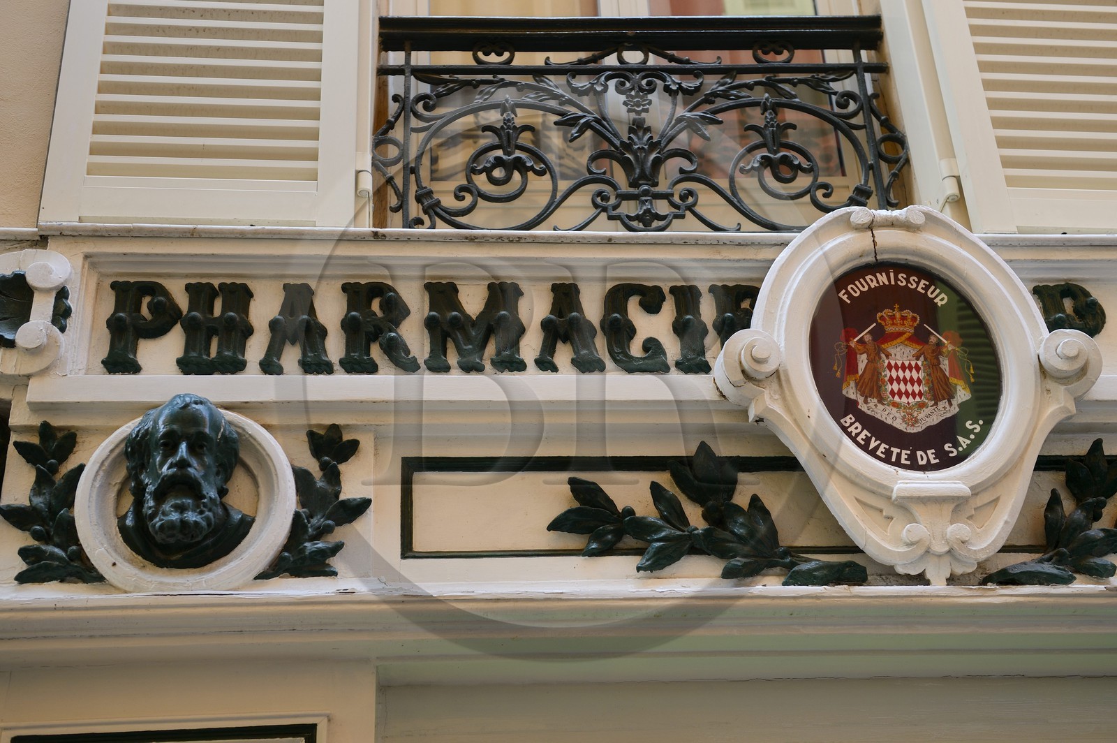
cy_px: 372
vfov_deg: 28.0
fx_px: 1488
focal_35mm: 48
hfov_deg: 41.1
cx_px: 558
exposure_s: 1/160
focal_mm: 48
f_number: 4.5
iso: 200
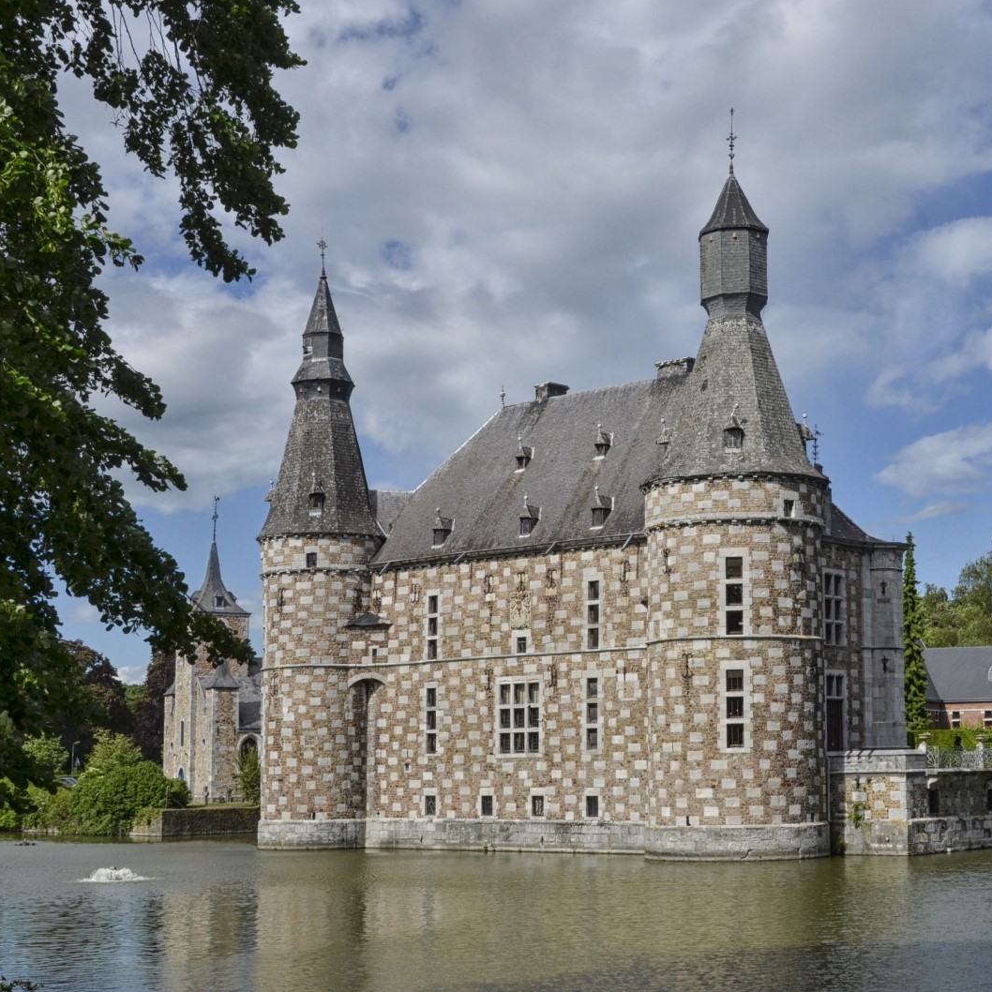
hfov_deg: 33.2
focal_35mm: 51
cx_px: 636
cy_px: 488
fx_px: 1654
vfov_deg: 33.4
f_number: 14
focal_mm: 26
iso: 400
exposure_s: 1/800
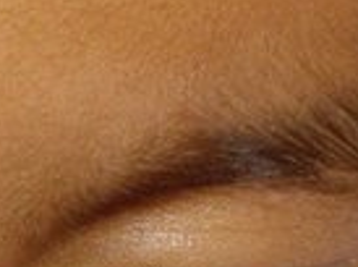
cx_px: -42
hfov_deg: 3.7
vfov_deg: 2.8
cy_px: 471
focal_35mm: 534
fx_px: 5508
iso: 200
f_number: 5.2
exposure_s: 1/125
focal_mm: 18.6
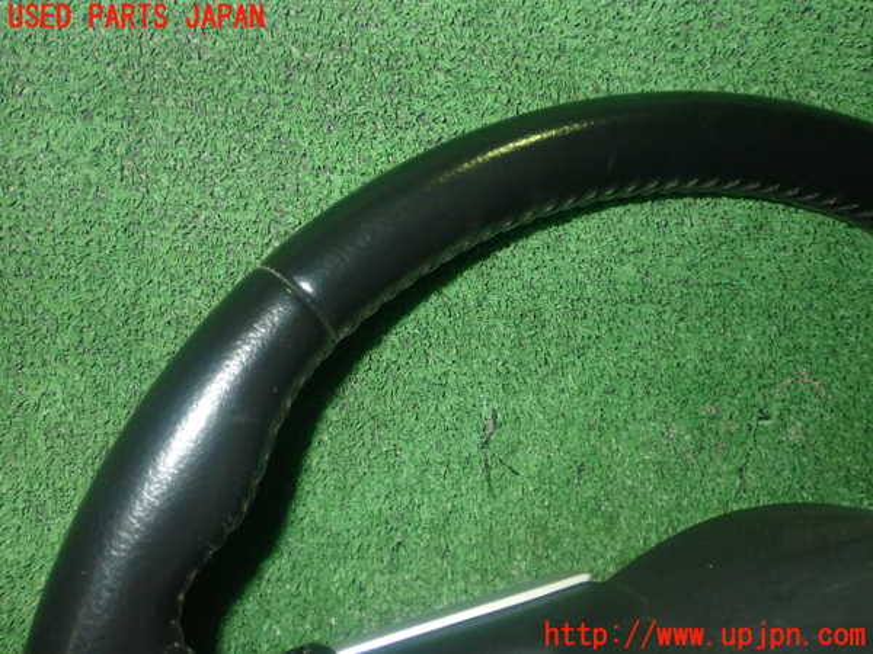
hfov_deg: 51.4
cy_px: 327
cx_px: 436
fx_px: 908
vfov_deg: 39.7
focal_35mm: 36
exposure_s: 1/40
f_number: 7.1
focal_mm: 6.37
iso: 640
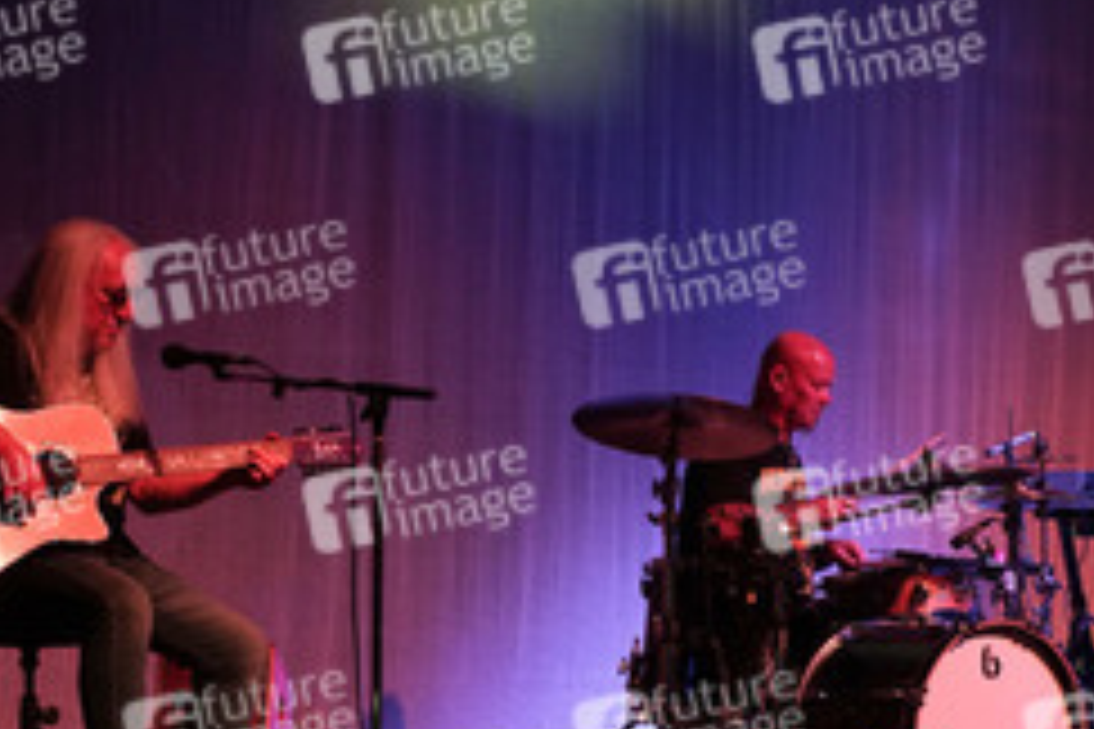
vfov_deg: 13.2
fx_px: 3160
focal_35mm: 104
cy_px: 387
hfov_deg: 19.6
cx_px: 750
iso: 2500
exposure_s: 1/125
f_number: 5.6
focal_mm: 56
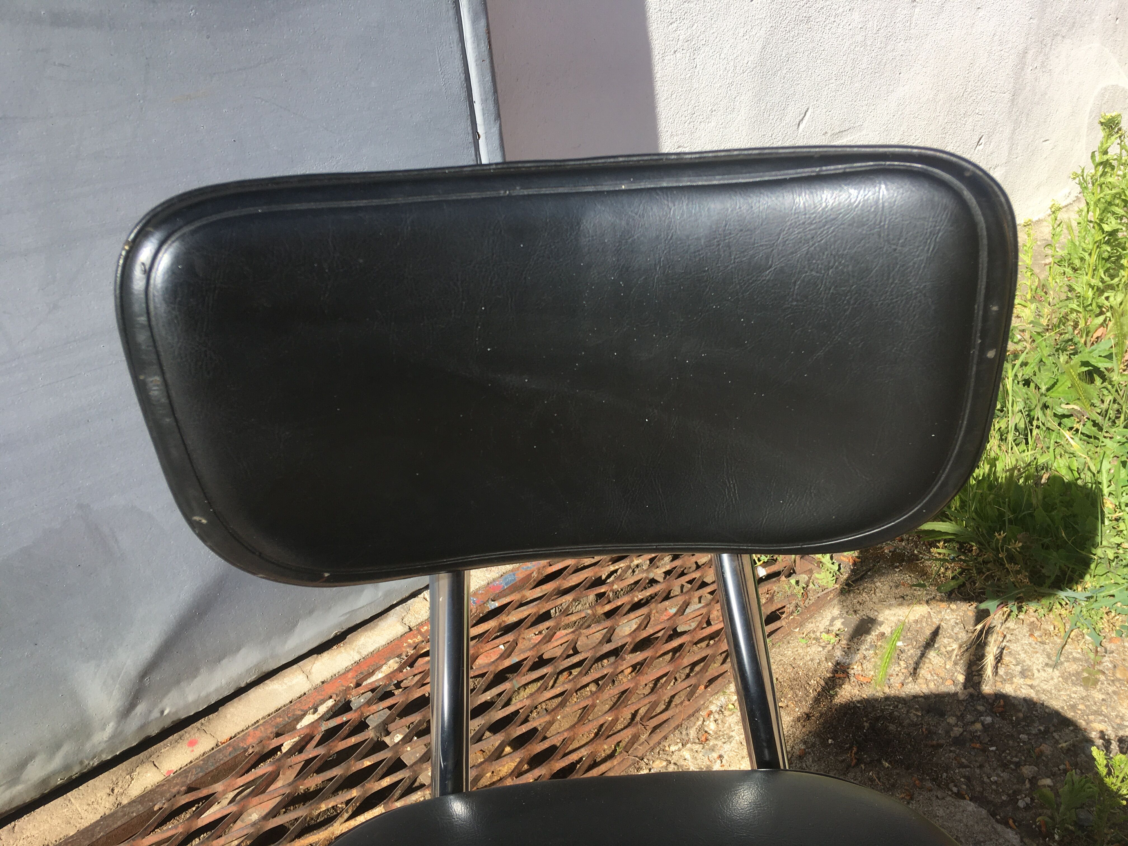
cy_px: 423
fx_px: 945
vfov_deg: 48.2
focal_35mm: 29
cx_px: 564
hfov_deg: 61.7
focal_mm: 4.15
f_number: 2.2
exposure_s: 1/894
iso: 25
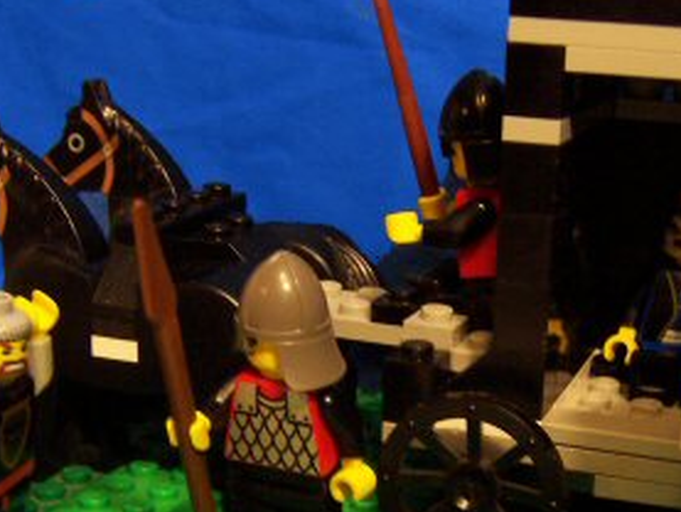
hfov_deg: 29.0
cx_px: 492
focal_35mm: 66
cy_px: 417
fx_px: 1299
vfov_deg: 22.0
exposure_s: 1/8
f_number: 2.8
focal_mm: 5.6
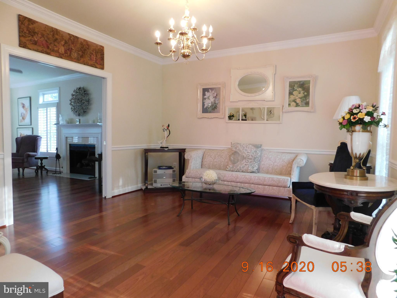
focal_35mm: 23
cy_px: 149
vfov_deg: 58.9
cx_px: 198
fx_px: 264
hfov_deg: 73.9
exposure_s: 1/30
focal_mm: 4
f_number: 3
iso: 250
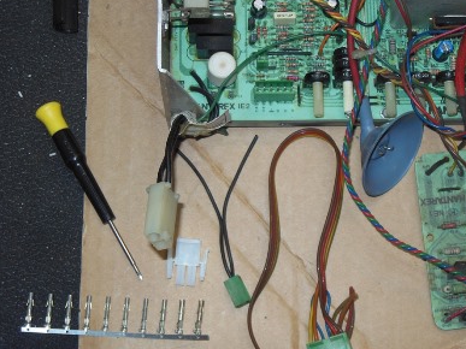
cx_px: 267
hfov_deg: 29.4
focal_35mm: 66
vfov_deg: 22.2
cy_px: 185
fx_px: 888
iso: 125
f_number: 4.1
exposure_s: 1/60
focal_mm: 10.2
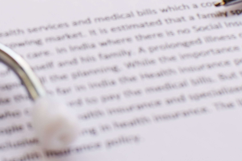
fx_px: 978
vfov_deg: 9.3
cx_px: 16
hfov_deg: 14.0
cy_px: -28
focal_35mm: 145
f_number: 4.5
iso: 100
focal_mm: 35
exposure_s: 1/160
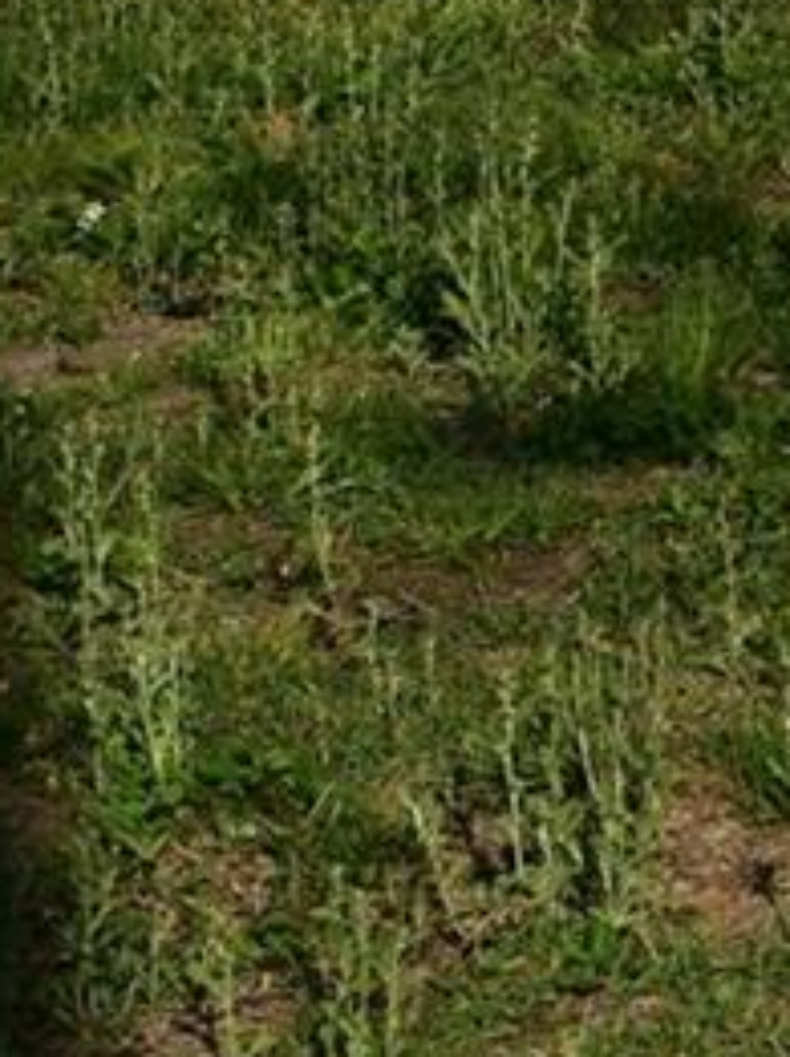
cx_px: 1309
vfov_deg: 6.5
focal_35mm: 301
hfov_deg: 4.9
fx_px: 9182
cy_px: -364
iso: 320
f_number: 11
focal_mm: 34
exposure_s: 1/500
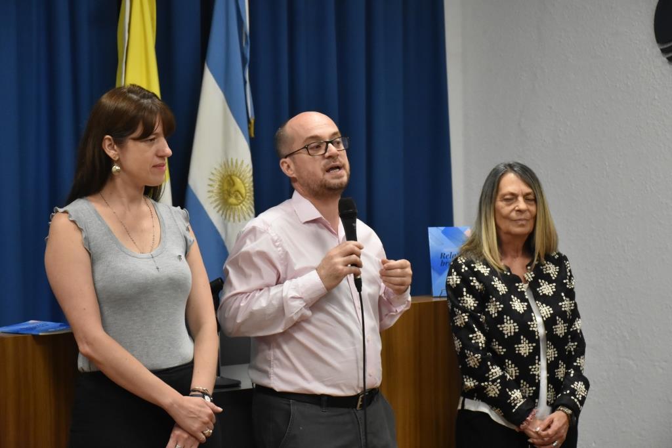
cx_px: 336
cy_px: 224
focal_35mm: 112
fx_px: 2100
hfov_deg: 18.2
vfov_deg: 12.2
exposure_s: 1/160
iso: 3200
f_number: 6.3
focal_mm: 75
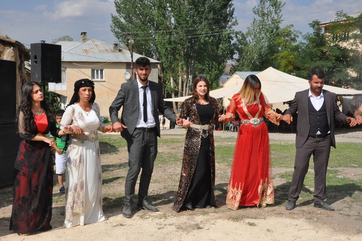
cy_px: 120
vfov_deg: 29.8
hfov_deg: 43.6
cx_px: 181
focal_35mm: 45
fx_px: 452
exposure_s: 1/1000
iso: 1250
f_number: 16
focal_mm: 30
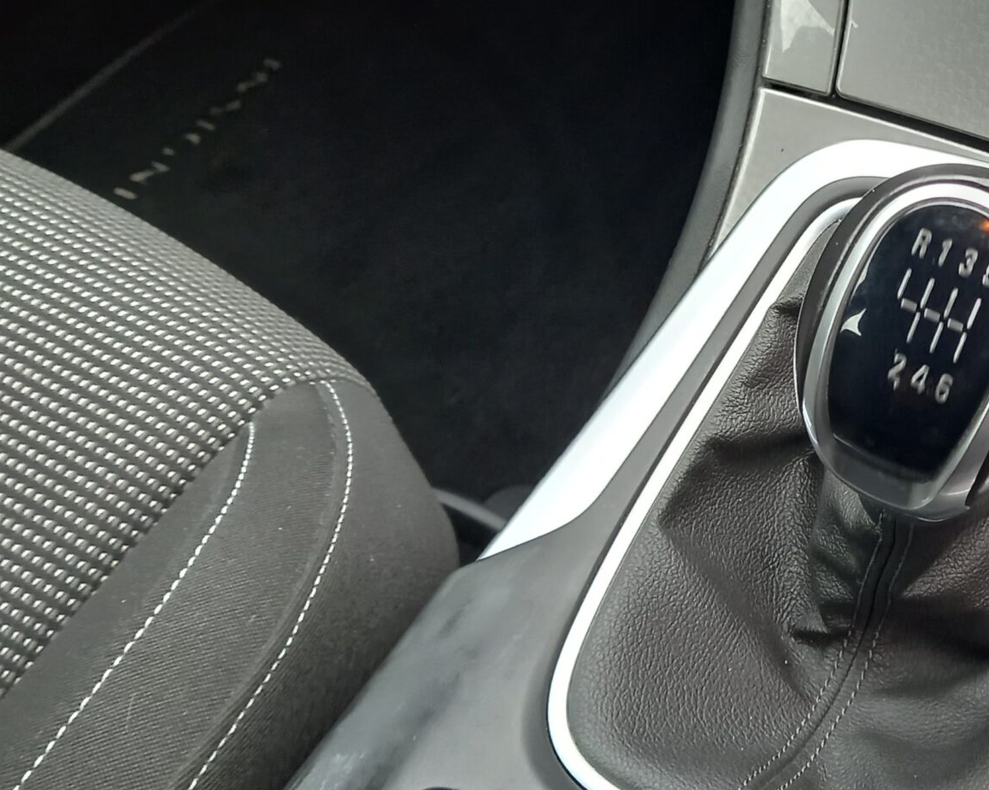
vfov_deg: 28.0
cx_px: 878
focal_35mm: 54
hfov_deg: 33.1
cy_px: 313
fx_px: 1580
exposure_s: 1/40
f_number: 2
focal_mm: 4.6
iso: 200
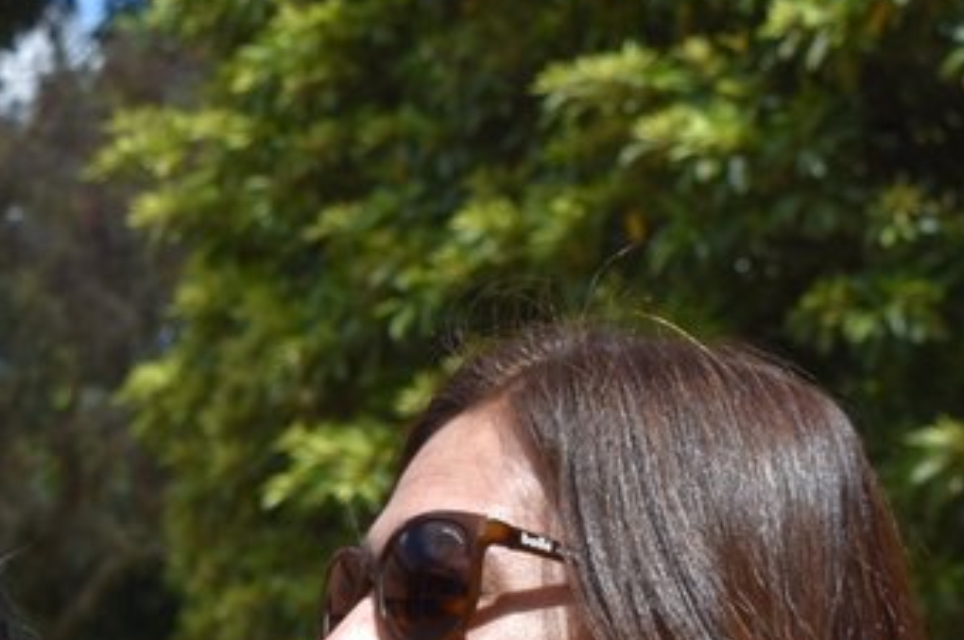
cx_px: -45
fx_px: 5671
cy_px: 1045
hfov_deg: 9.6
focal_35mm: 212
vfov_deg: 6.4
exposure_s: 1/500
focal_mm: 40
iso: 180
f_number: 8
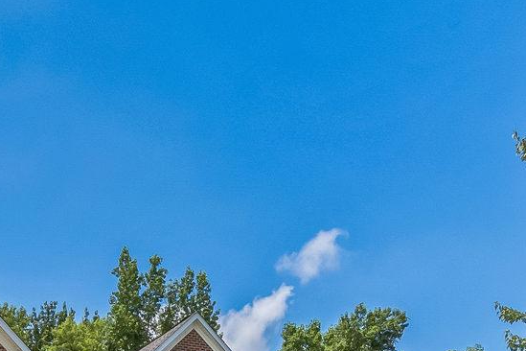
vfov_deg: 20.1
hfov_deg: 33.7
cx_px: 53
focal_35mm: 56
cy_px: 557
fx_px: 818
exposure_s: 1/500
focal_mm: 10
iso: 200
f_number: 10
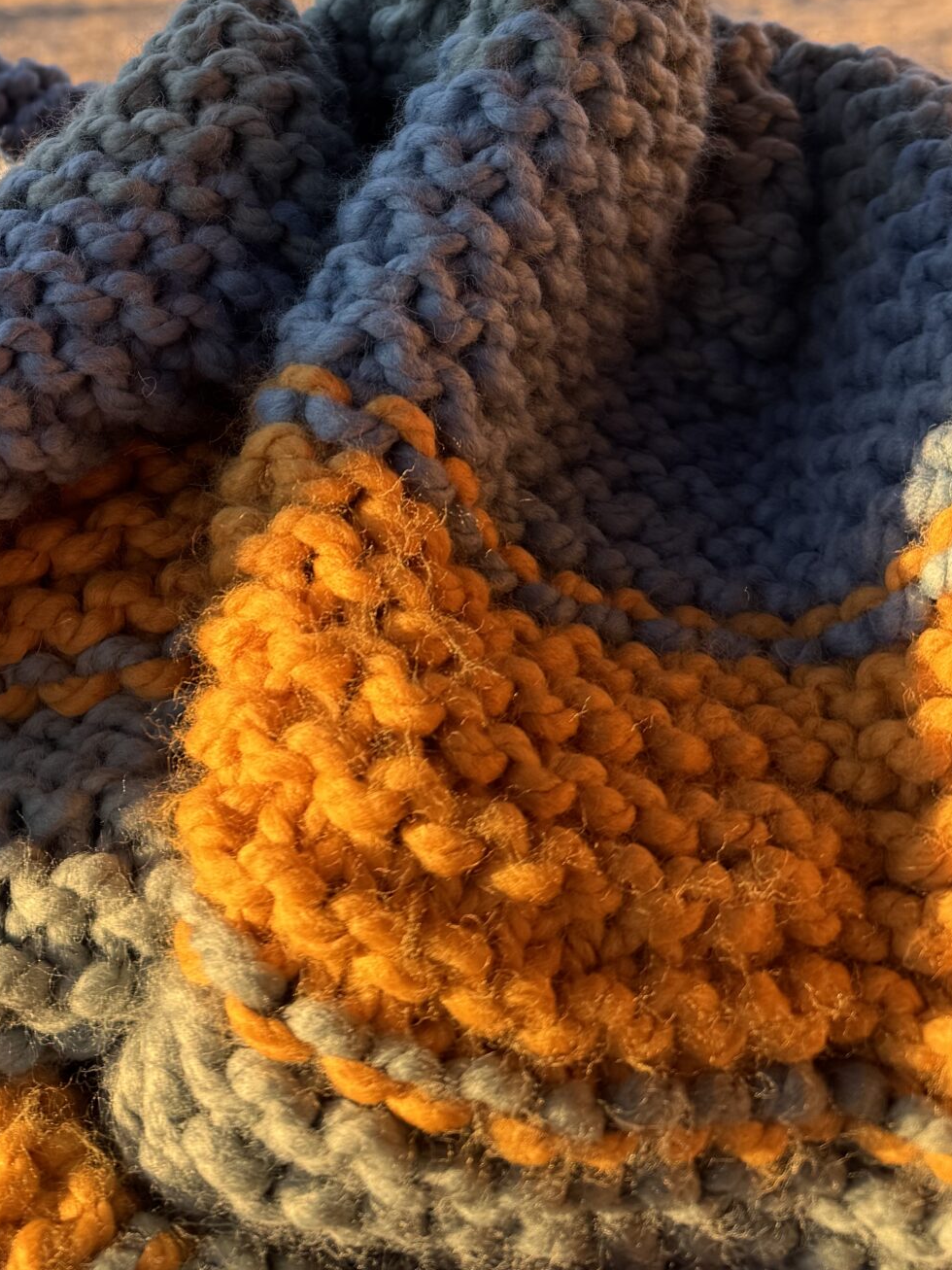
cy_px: 135
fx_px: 1724
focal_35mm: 47
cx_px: 42
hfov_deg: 29.2
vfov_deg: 37.8
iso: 80
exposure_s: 1/685
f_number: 1.78
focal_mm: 6.76
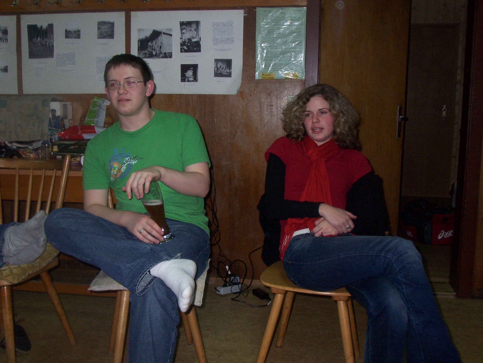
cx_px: 242
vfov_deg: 36.8
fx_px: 544
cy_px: 182
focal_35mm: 39
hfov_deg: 47.9
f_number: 3.9
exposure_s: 1/60
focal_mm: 6.4
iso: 125
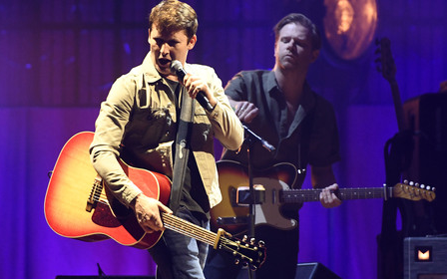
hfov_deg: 10.2
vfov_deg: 6.4
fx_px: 2497
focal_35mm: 205
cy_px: 134
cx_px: 223
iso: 2500
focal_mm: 200
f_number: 4
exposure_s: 1/320
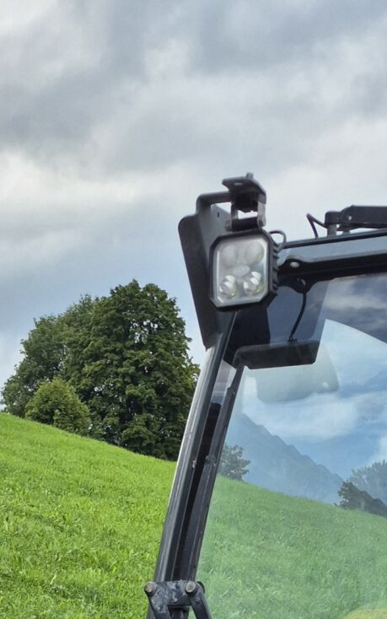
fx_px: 1434
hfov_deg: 15.3
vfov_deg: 19.2
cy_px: 1079
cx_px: 101
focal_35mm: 85
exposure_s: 1/564
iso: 25
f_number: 1.8
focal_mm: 5.4
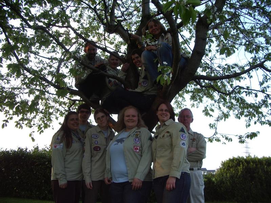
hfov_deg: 52.6
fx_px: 274
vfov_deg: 40.7
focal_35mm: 35
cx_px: 136
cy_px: 102
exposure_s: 1/100
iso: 50
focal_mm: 5.8
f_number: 2.6
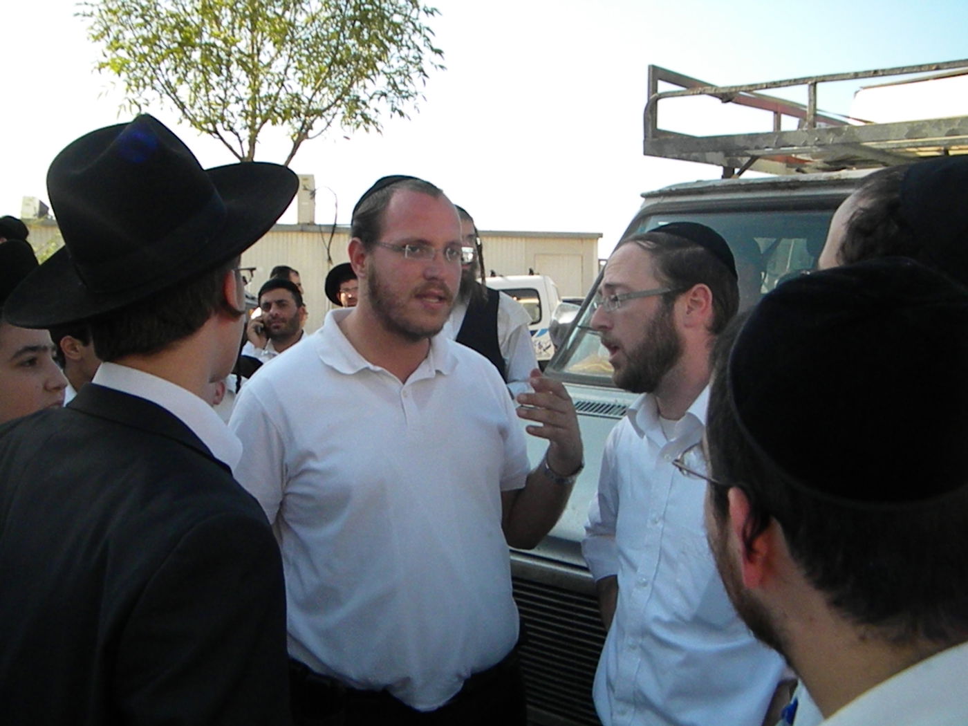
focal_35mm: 36
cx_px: 484
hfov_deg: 51.4
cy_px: 363
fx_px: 1007
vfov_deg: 39.7
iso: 720
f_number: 7.4
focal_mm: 6.4
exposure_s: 1/760
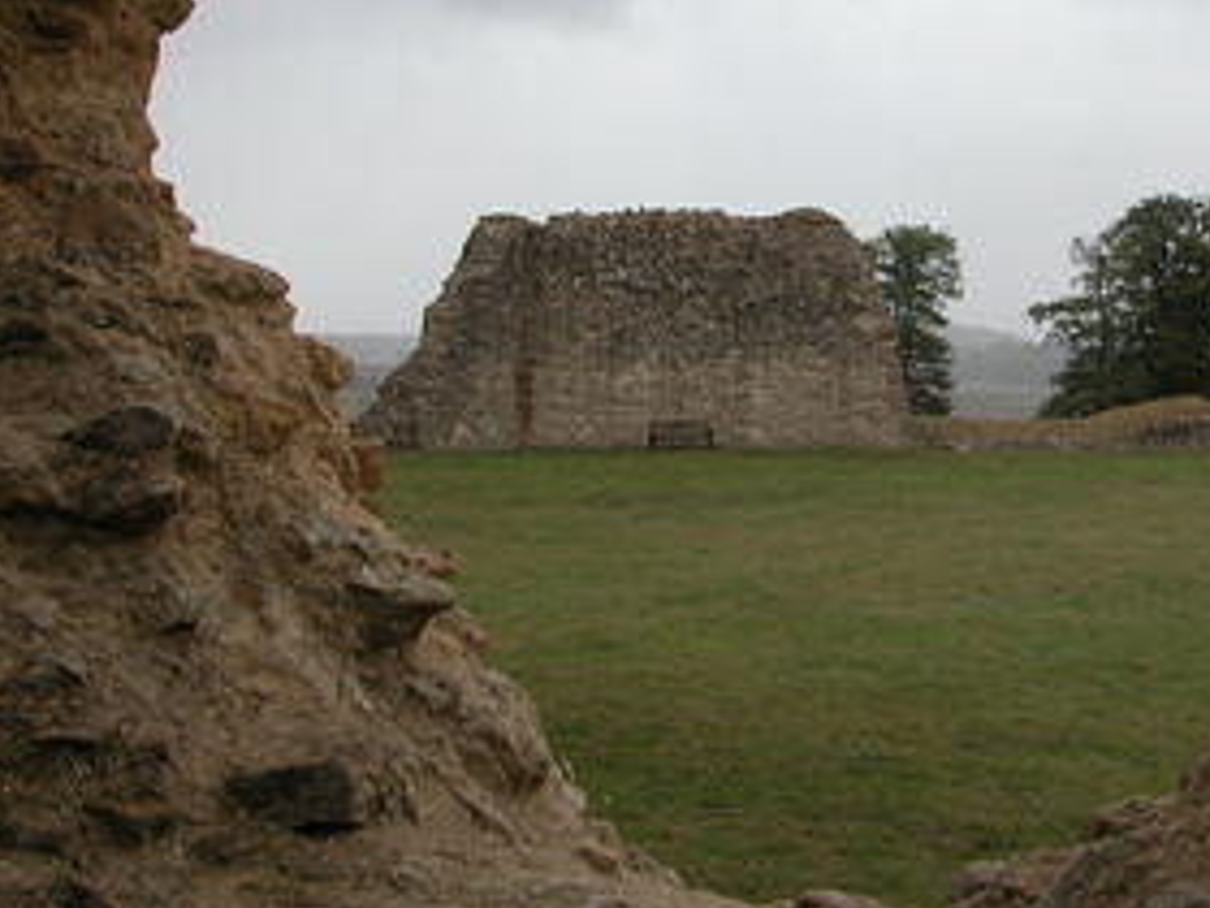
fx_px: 1748
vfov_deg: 29.0
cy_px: 333
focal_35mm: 50
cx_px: 847
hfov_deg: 37.6
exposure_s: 1/114
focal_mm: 8.9
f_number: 4
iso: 100
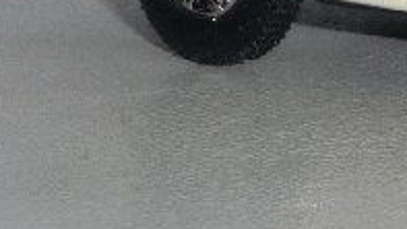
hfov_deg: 4.2
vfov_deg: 2.4
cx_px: 649
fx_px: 5452
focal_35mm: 505
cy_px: -136
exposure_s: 1/40
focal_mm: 14.2
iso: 100
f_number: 4.7
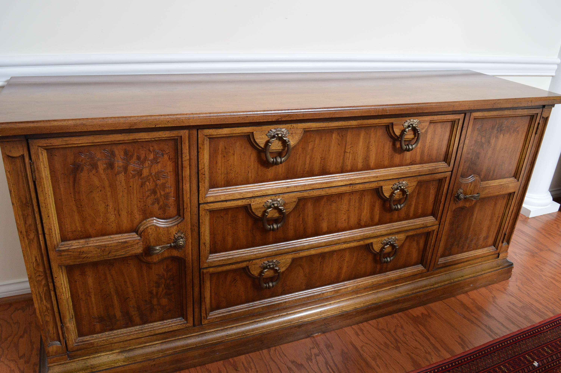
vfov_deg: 47.8
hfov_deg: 67.4
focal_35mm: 27
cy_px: 186
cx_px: 280
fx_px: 420
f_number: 5.6
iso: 800
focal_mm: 18
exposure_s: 1/80
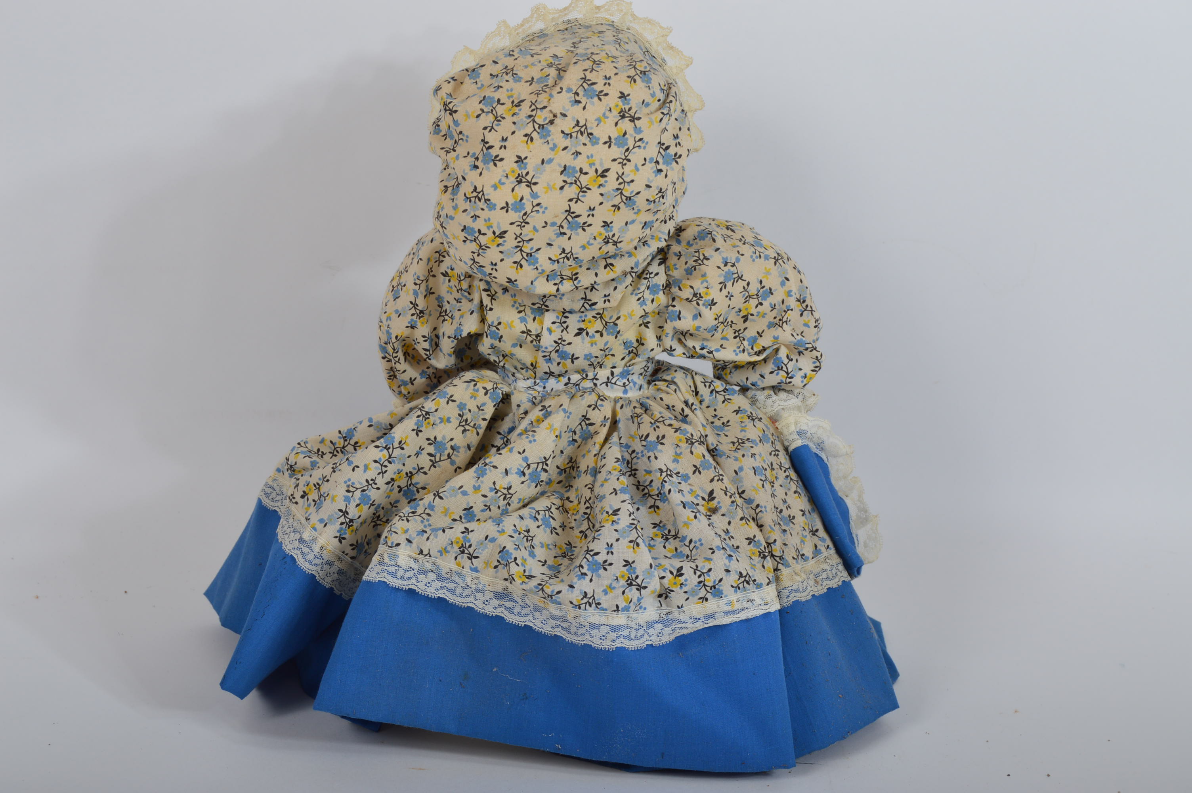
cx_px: 596
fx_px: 2084
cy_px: 396
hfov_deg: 31.9
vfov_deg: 21.5
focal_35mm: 63
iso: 100
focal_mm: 42
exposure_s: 1/160
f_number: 9
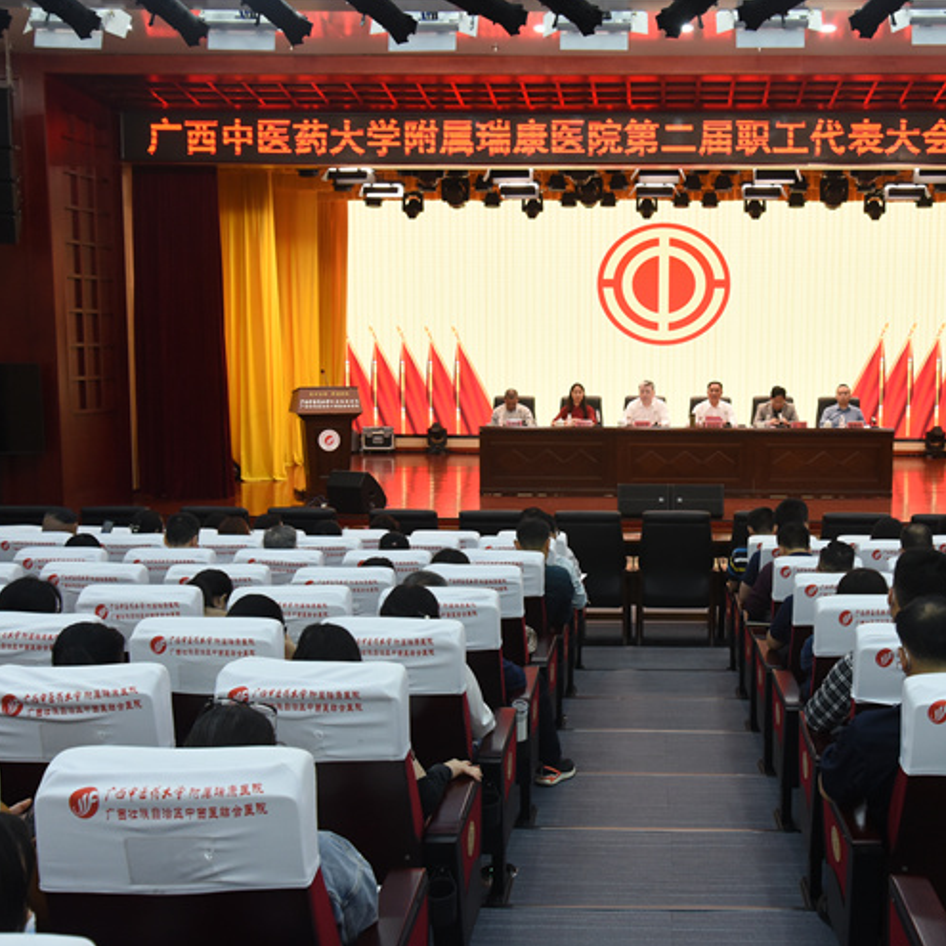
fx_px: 1360
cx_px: 617
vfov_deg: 38.3
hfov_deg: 38.0
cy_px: 487
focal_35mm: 44
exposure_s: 1/125
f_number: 5.6
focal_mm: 32
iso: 2000
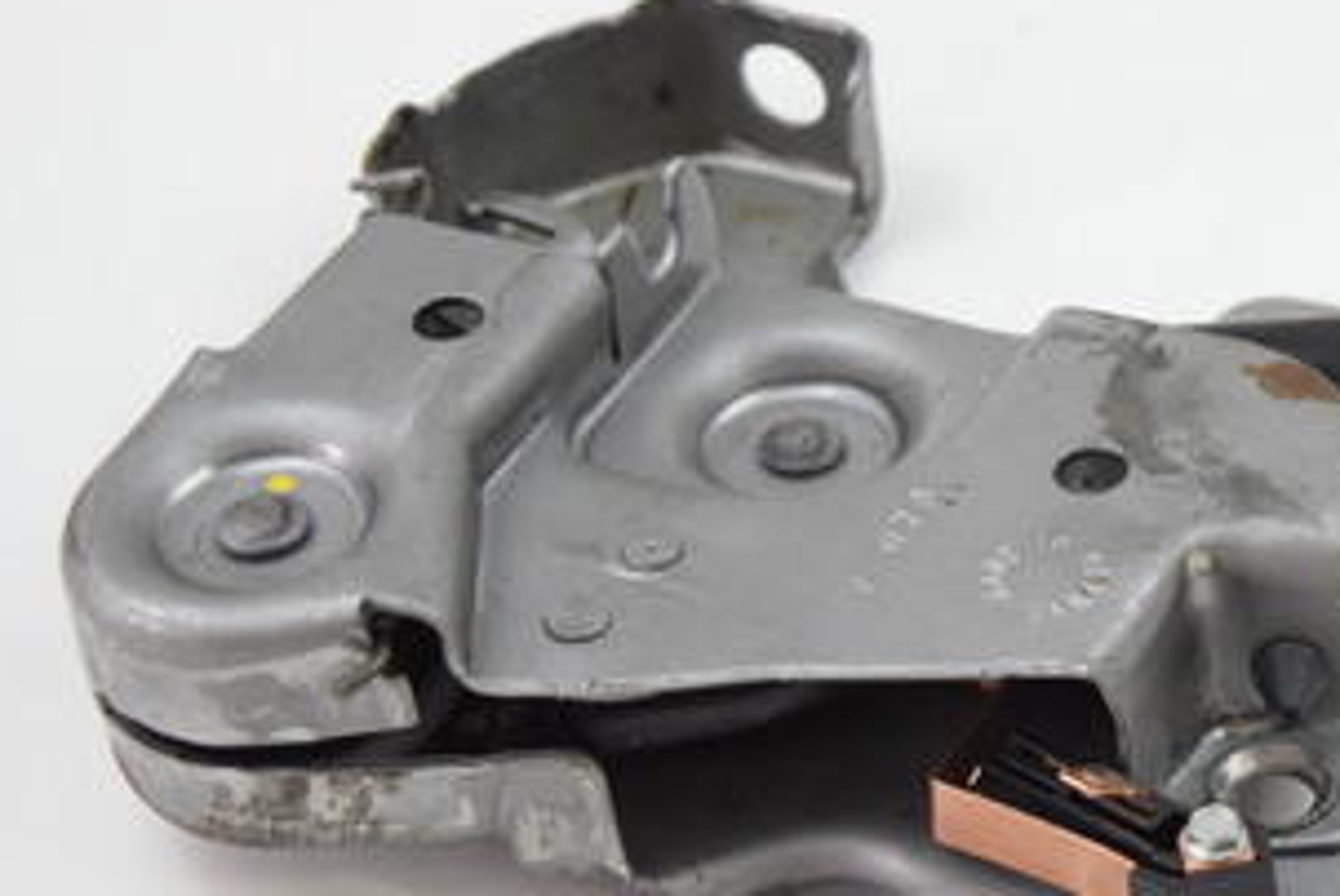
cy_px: 495
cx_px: 1229
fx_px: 4732
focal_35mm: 127
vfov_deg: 10.8
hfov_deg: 15.9
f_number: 5
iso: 1600
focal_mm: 40
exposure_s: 1/60
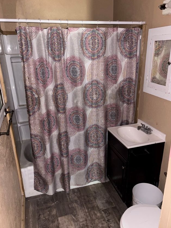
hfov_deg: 51.3
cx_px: 84
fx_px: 178
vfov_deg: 65.3
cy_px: 115
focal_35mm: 27
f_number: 1.6
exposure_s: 1/4
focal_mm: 5.96
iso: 160
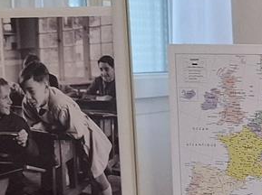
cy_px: 176
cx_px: 508
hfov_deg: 11.7
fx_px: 1157
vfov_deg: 9.6
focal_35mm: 153
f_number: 1.8
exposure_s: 1/100
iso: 250
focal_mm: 5.54
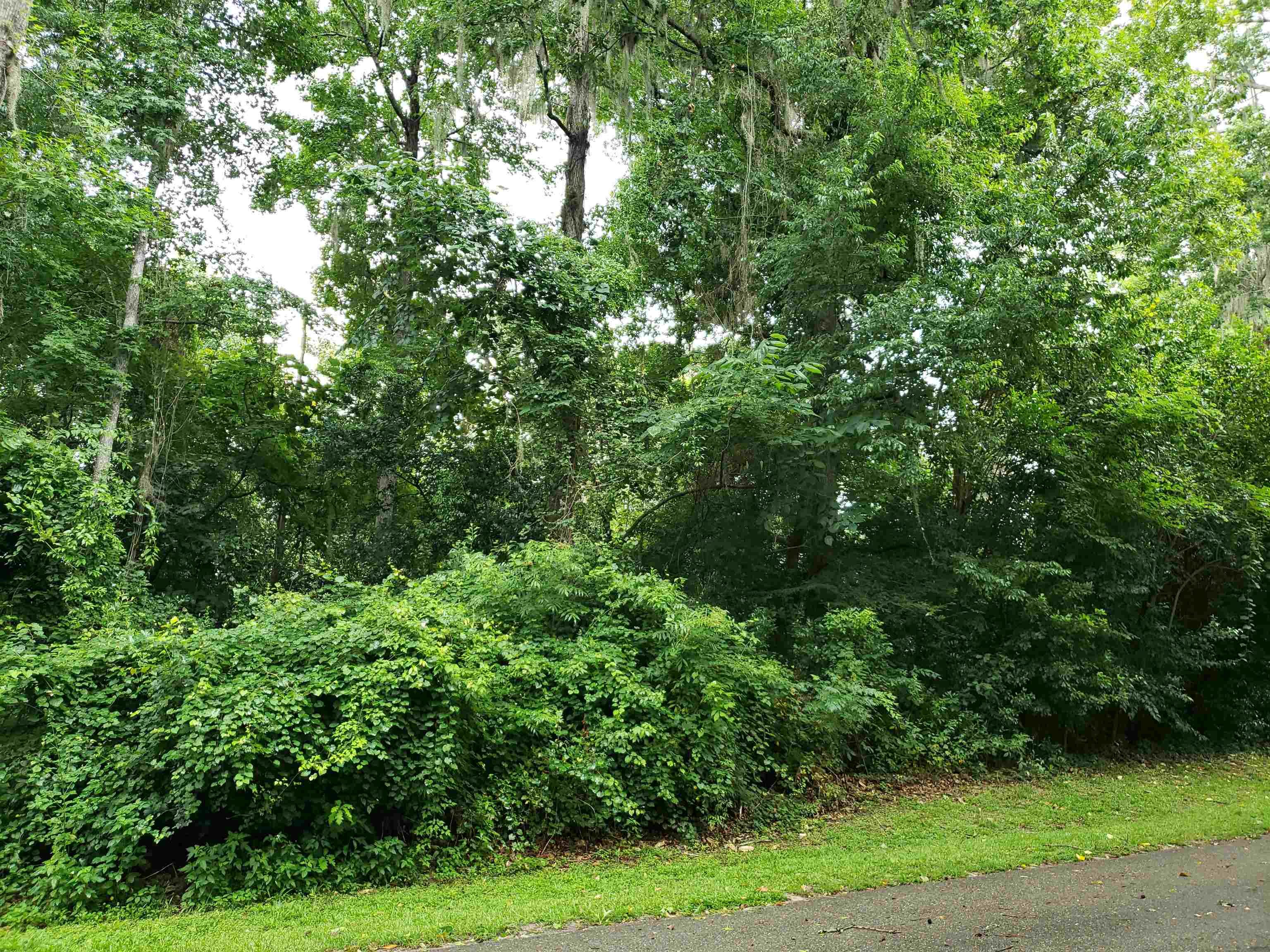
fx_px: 954
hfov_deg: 67.3
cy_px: 476
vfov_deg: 53.1
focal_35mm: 26
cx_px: 635
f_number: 1.5
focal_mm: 4.3
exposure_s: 1/60
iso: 80
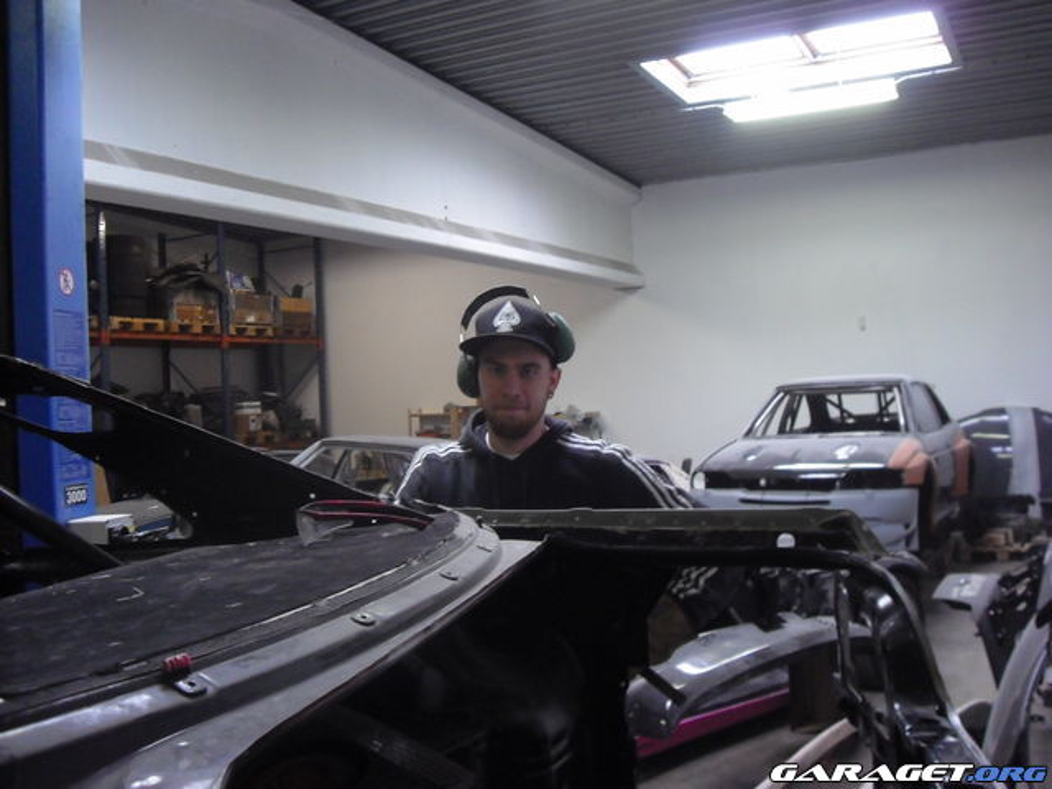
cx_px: 526
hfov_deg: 50.1
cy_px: 394
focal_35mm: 37
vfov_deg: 38.7
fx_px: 1124
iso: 400
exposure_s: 1/40
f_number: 2.7
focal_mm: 6.2
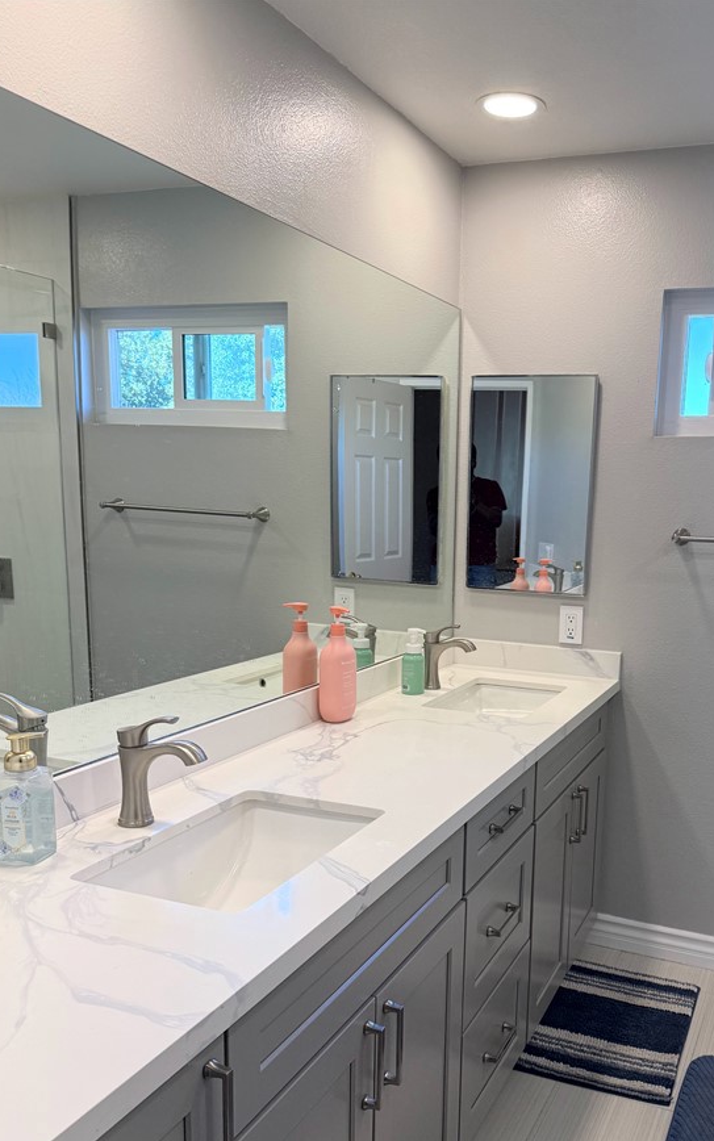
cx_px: 489
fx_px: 933
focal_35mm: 30
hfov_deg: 41.2
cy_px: 670
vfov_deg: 62.5
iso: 160
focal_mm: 6.76
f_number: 1.78
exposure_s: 1/231
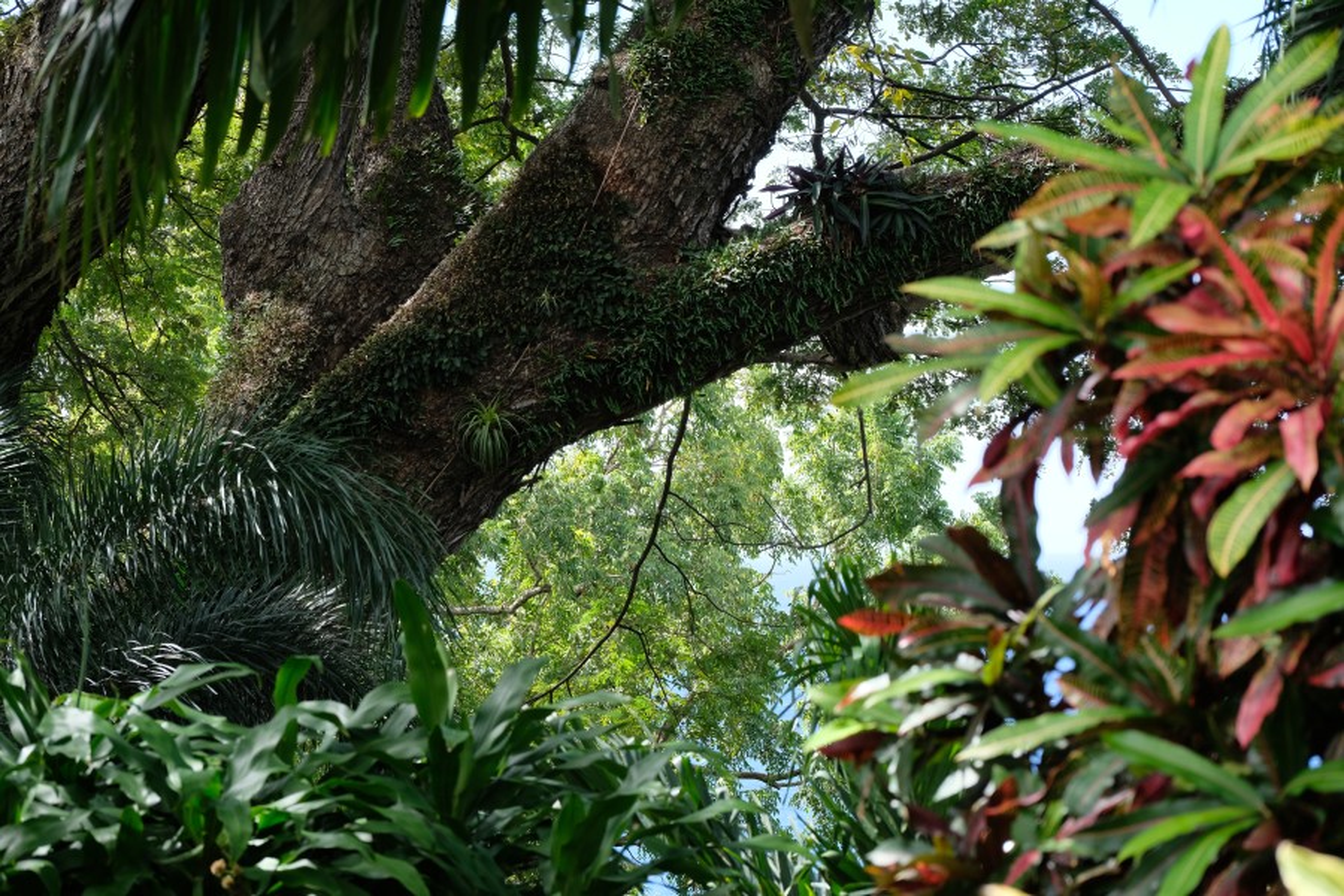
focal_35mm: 113
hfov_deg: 18.1
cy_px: 448
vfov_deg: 12.1
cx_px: 672
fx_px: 4218
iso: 400
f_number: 5.6
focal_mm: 75.4
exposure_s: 1/220
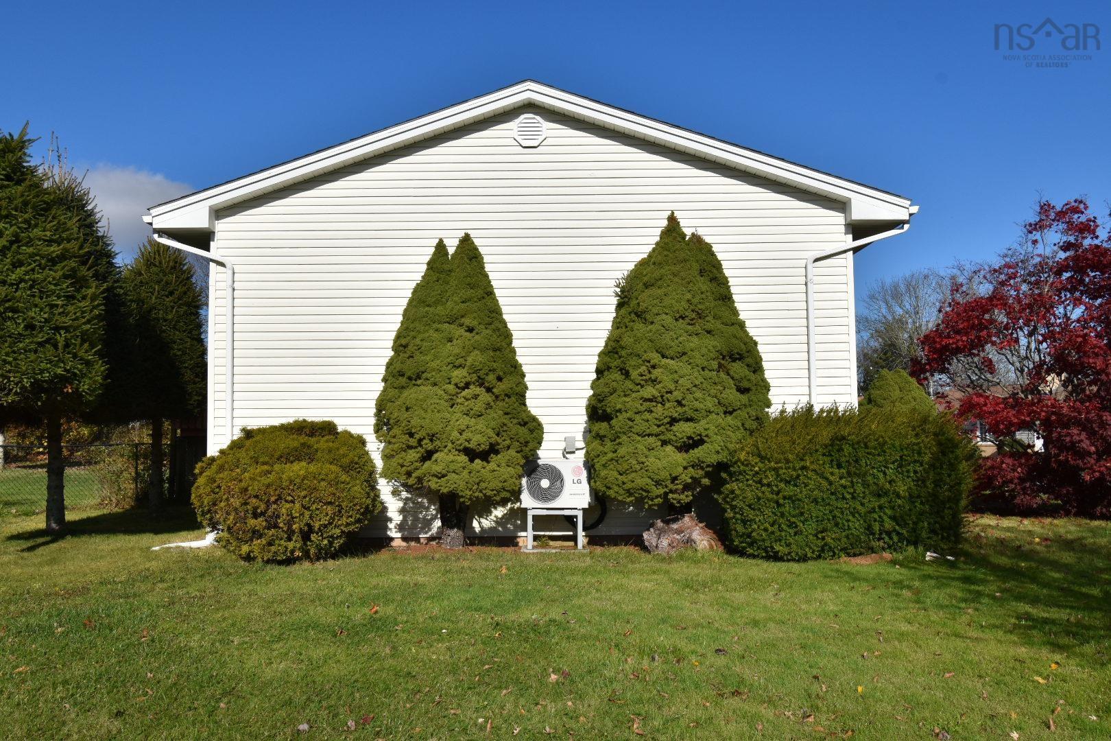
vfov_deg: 43.6
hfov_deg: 61.9
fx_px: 926
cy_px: 370
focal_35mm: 30
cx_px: 556
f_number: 11
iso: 200
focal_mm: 20
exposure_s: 1/500
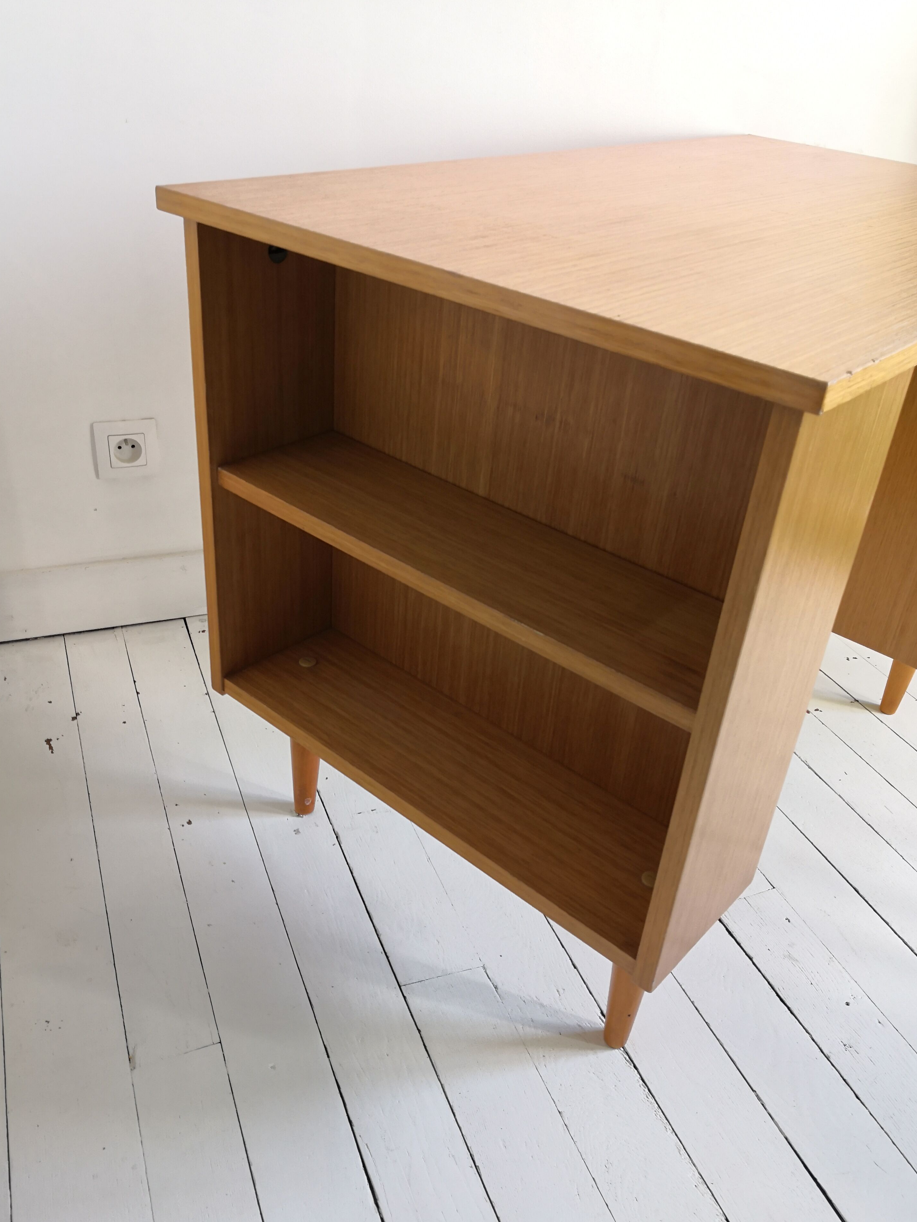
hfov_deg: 49.7
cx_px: 466
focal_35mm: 28
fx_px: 989
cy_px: 615
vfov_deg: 63.4
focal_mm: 3.95
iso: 80
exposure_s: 1/50
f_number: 1.6
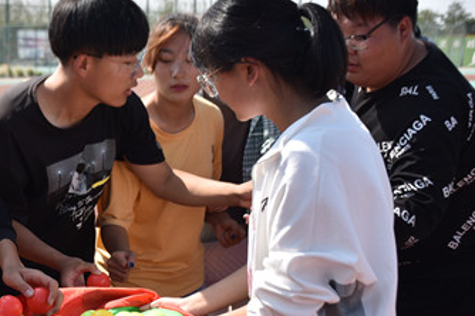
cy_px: 232
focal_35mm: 69
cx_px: 64
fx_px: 910
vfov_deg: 19.6
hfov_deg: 28.3
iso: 100
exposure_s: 1/800
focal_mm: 24
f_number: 3.8
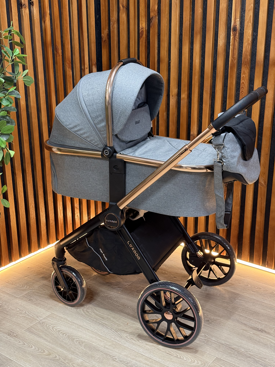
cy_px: 184
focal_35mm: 48
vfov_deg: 39.7
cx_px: 138
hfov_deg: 30.3
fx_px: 508
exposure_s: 1/33
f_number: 1.78
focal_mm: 6.76
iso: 250
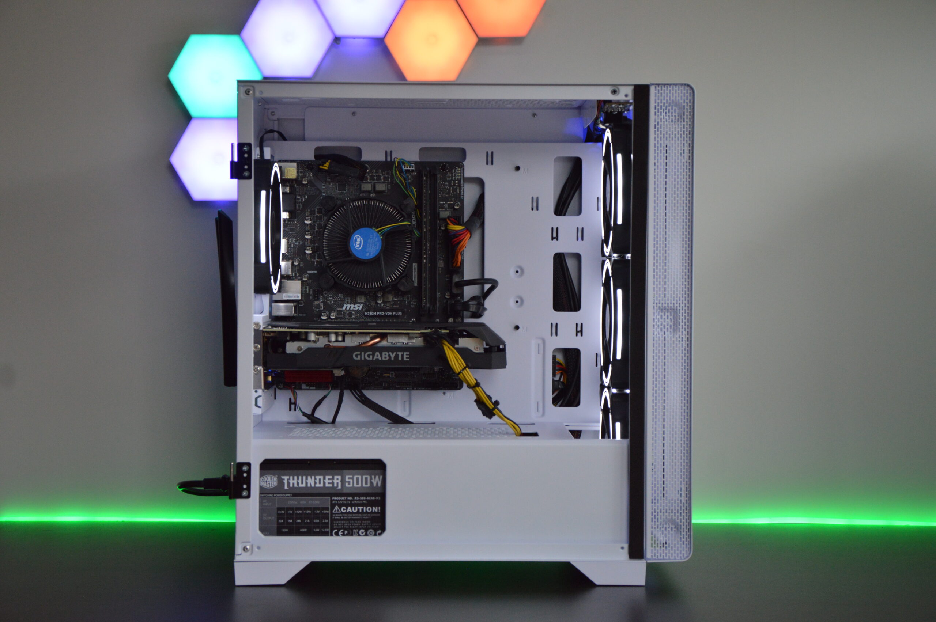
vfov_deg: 20.1
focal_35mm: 68
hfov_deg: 29.9
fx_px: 1753
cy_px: 311
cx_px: 468
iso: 800
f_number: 4.8
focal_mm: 45
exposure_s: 1/60
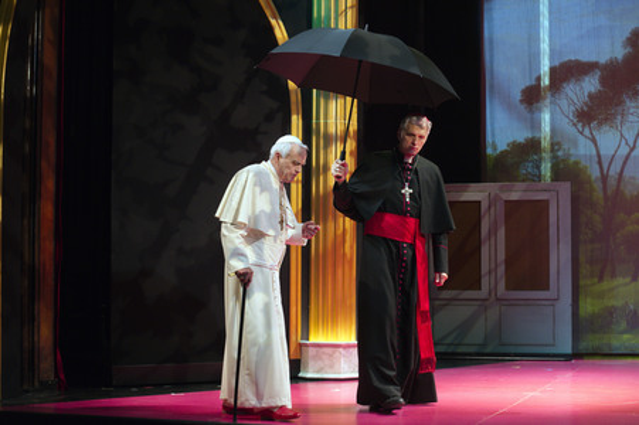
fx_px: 1242
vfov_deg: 19.4
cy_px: 212
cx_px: 320
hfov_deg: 28.9
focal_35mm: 70
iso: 1600
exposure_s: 1/160
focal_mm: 70
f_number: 5
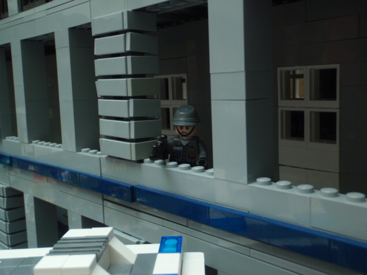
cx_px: 184
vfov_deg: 39.7
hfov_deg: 51.4
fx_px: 382
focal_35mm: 36
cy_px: 138
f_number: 4.1
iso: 125
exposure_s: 1/40
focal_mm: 6.53
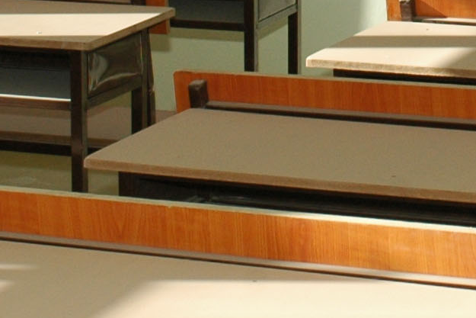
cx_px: 457
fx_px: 2671
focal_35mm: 202
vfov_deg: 6.7
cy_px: -245
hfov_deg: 10.1
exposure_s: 1/400
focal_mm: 28
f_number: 10
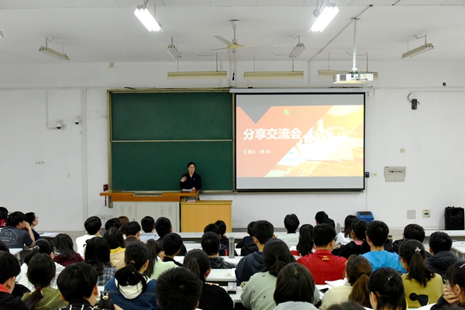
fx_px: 491
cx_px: 232
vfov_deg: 35.1
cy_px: 155
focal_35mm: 38
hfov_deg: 50.7
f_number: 7.1
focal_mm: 38
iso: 4000
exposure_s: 1/160
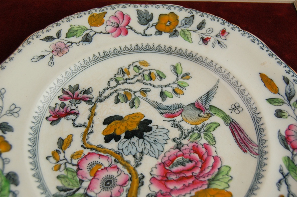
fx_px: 371
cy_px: 98
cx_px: 148
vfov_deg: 29.8
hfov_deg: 43.6
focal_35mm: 45
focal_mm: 30
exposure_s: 1/100
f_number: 5
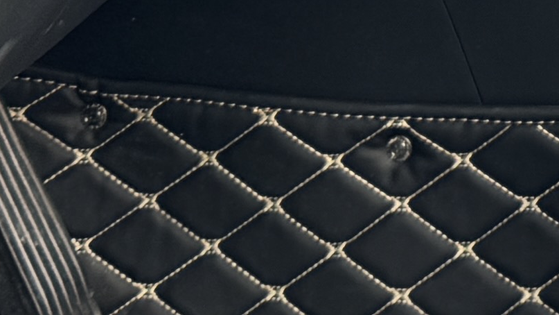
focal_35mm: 185
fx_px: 2742
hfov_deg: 10.5
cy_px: -685
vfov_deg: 6.0
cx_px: 1189
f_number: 1.78
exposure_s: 1/176
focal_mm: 6.76
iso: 64
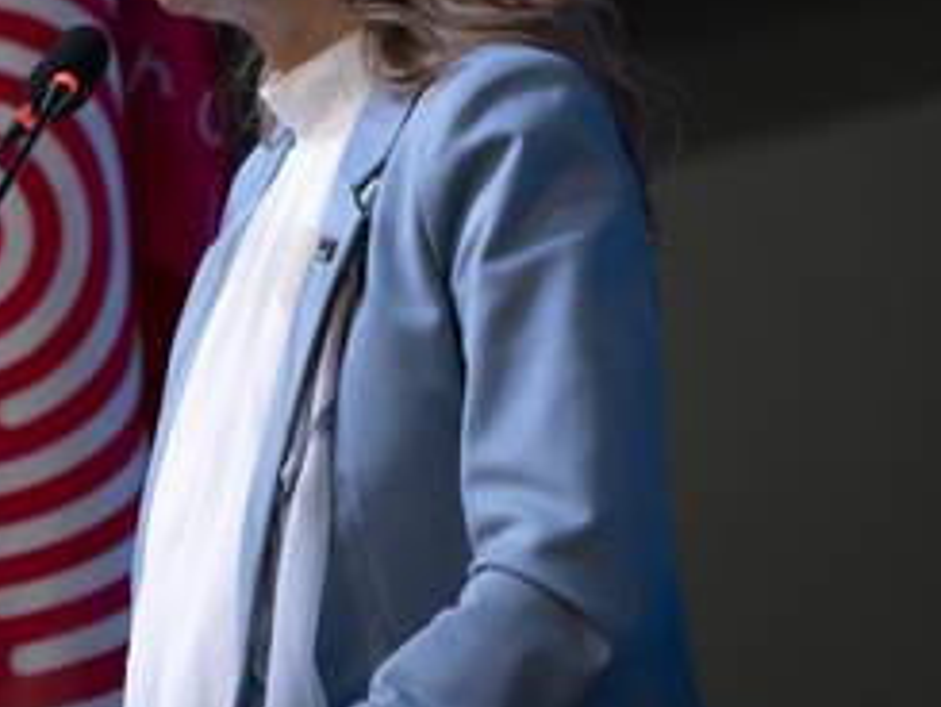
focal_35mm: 709
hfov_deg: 2.8
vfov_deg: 2.1
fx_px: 19283
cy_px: 150
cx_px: 8
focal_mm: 361
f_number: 5.6
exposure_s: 1/160
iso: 1600
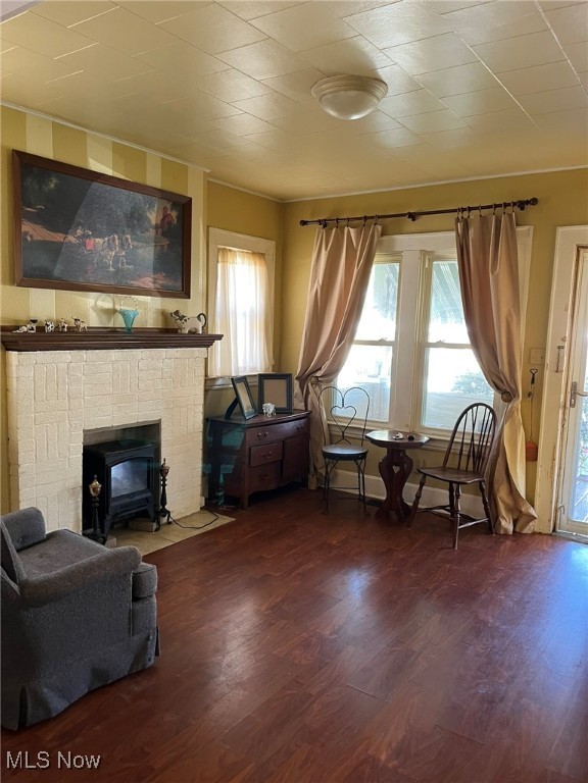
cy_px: 392
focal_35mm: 26
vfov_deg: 67.3
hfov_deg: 53.1
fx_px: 589
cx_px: 294
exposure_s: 1/60
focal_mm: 5.1
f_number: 1.6
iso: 250
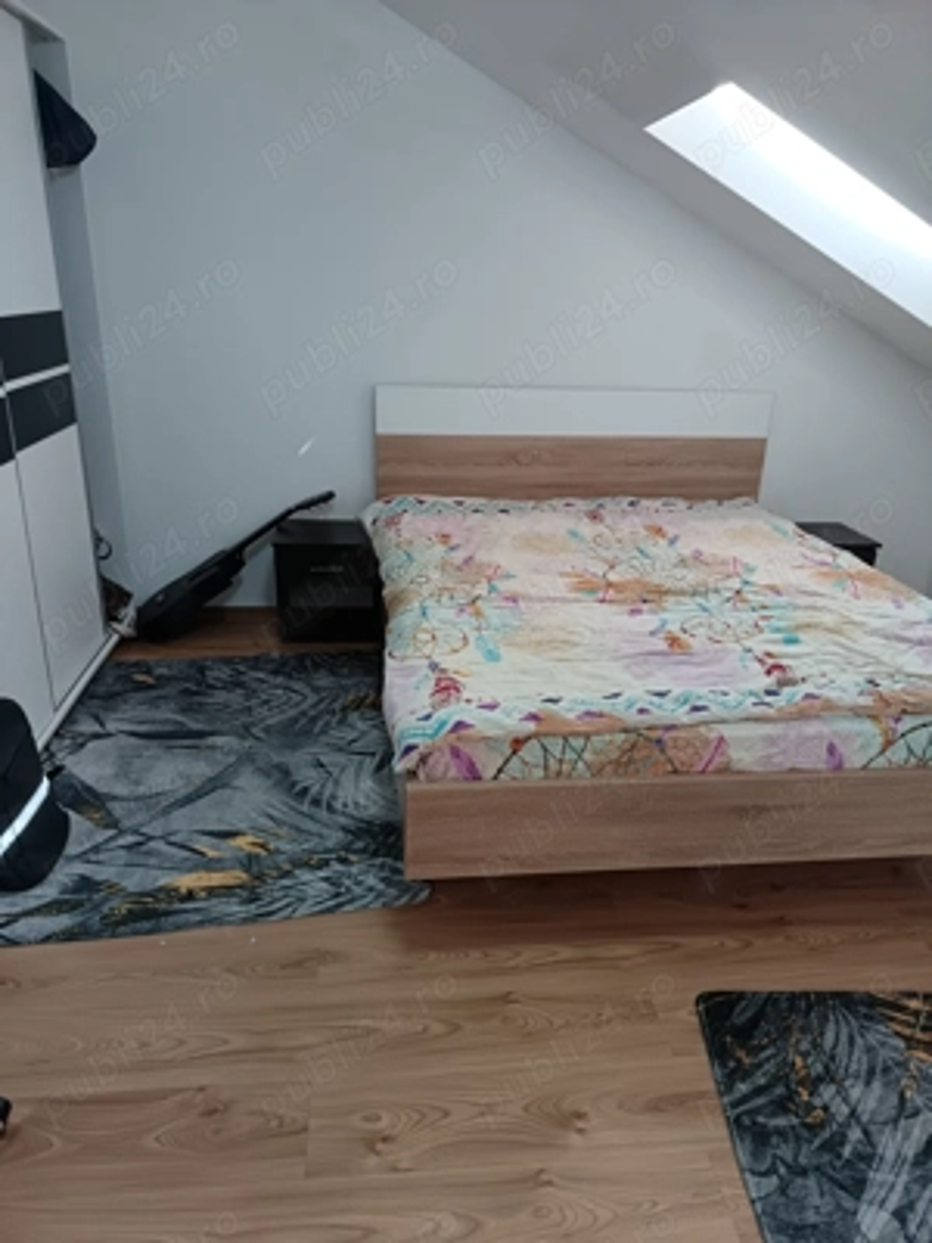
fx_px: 862
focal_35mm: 24
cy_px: 622
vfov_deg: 71.6
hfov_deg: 56.8
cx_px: 466
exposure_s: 1/33.3
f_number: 1.75
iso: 931
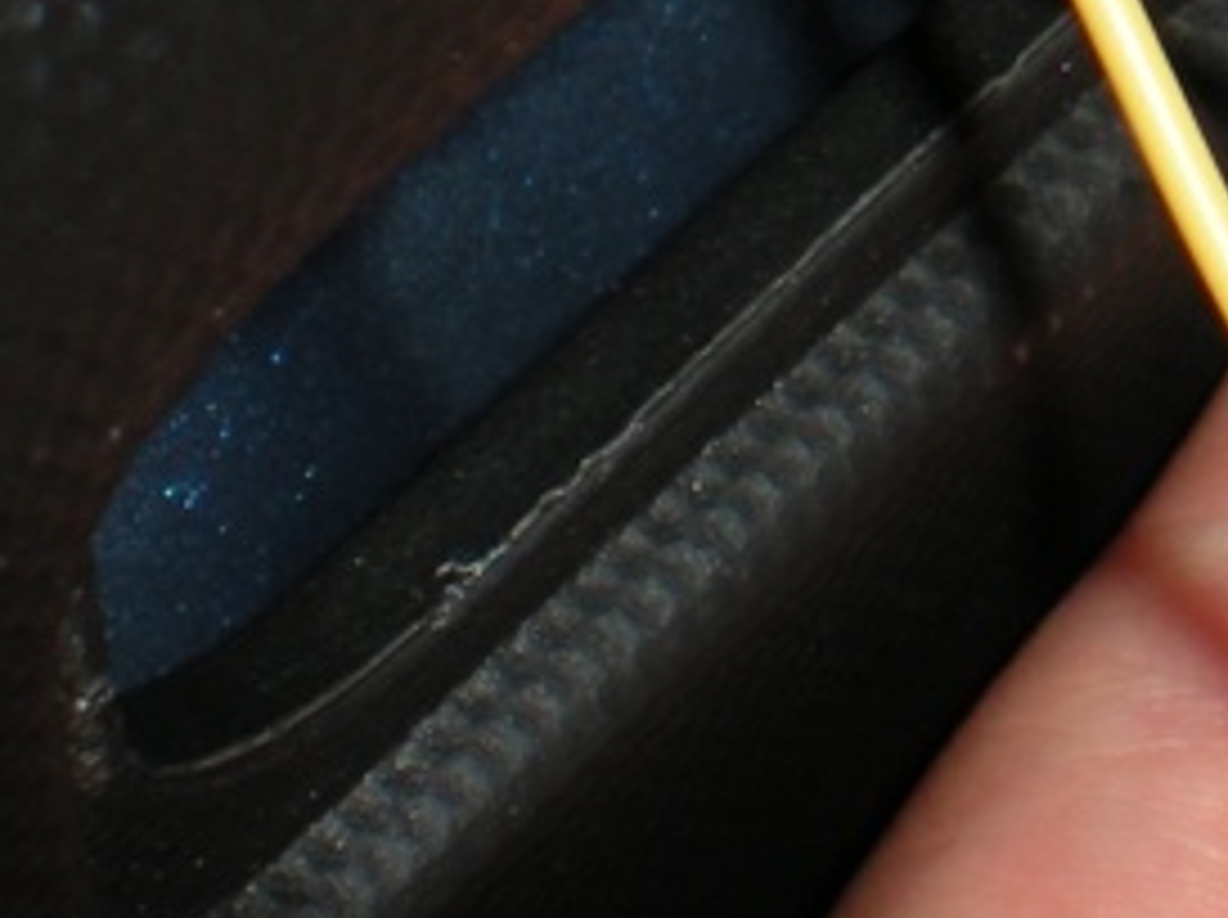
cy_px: -288
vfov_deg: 9.2
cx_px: 2022
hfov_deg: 11.8
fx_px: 5598
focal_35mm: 158
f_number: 4.9
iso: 64
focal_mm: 7.4
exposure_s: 1/60
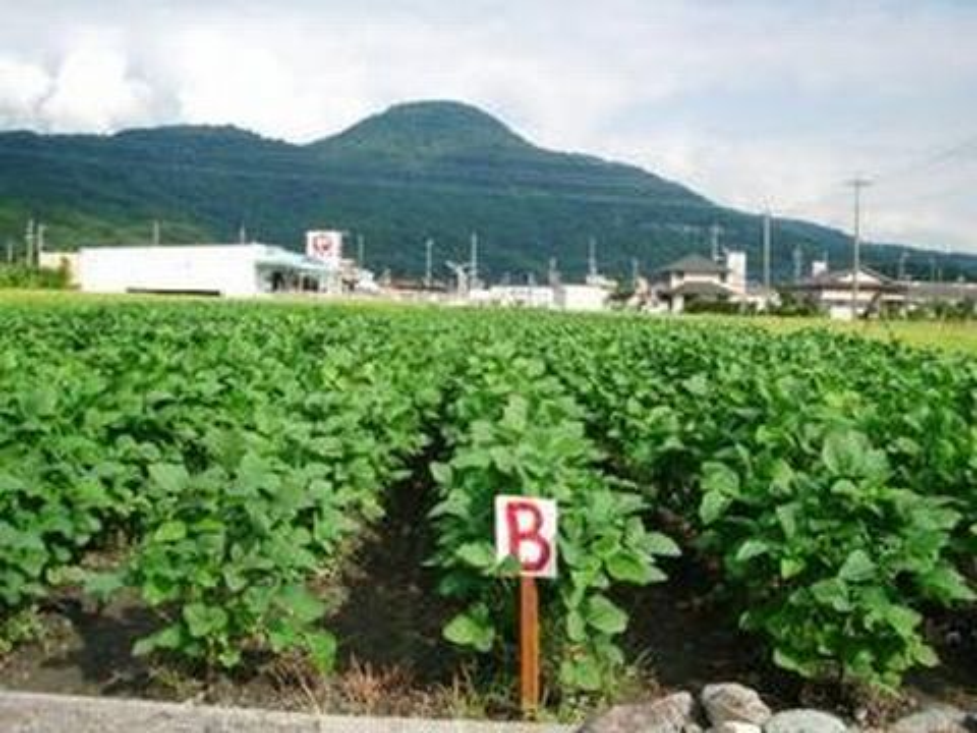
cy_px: 366
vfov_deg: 40.7
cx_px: 488
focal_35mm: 35
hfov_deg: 52.6
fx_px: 988
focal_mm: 5.8
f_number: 4.3
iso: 80
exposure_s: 1/320
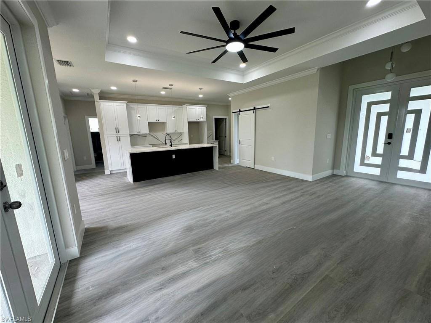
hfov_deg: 102.1
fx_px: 174
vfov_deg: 85.7
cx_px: 216
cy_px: 162
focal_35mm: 14
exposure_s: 1/120
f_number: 2.2
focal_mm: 2.22
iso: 125
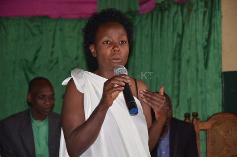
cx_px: 118
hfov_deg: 14.9
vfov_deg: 9.9
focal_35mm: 138
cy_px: 78
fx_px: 907
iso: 800
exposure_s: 1/60
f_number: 5.6
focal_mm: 92
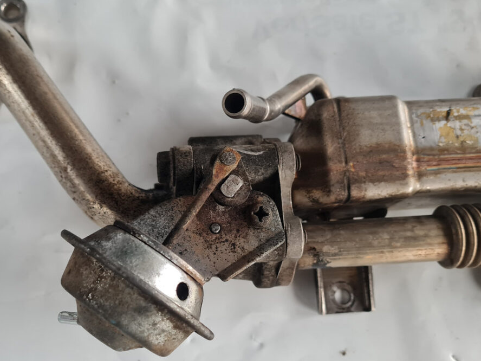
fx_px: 570
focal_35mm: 41
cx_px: 172
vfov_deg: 35.1
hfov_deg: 45.3
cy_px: 210
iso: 250
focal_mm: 5.4
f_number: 1.8
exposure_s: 1/50
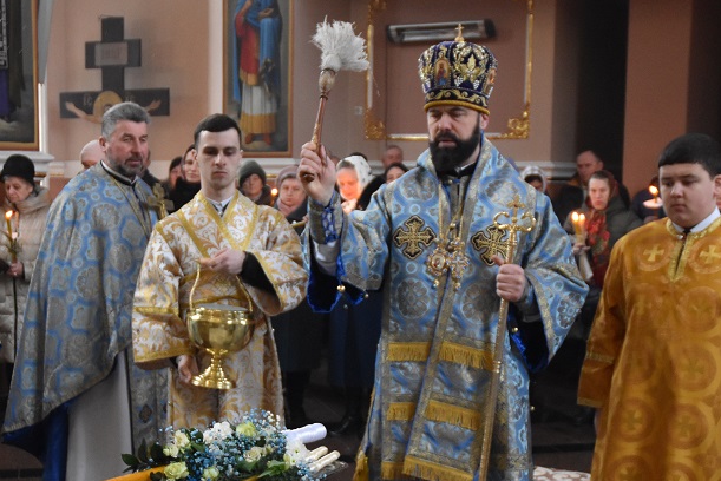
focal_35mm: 63
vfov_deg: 21.5
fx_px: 1259
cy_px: 337
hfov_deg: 31.9
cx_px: 330
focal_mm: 25
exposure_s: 1/125
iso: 2800
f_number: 3.8
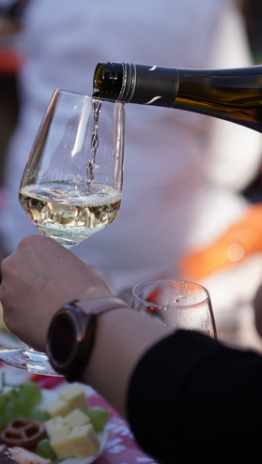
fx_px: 1369
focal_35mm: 111
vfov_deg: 19.3
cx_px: 8
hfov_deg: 10.8
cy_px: 231
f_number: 2.8
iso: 100
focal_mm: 70
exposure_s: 1/640
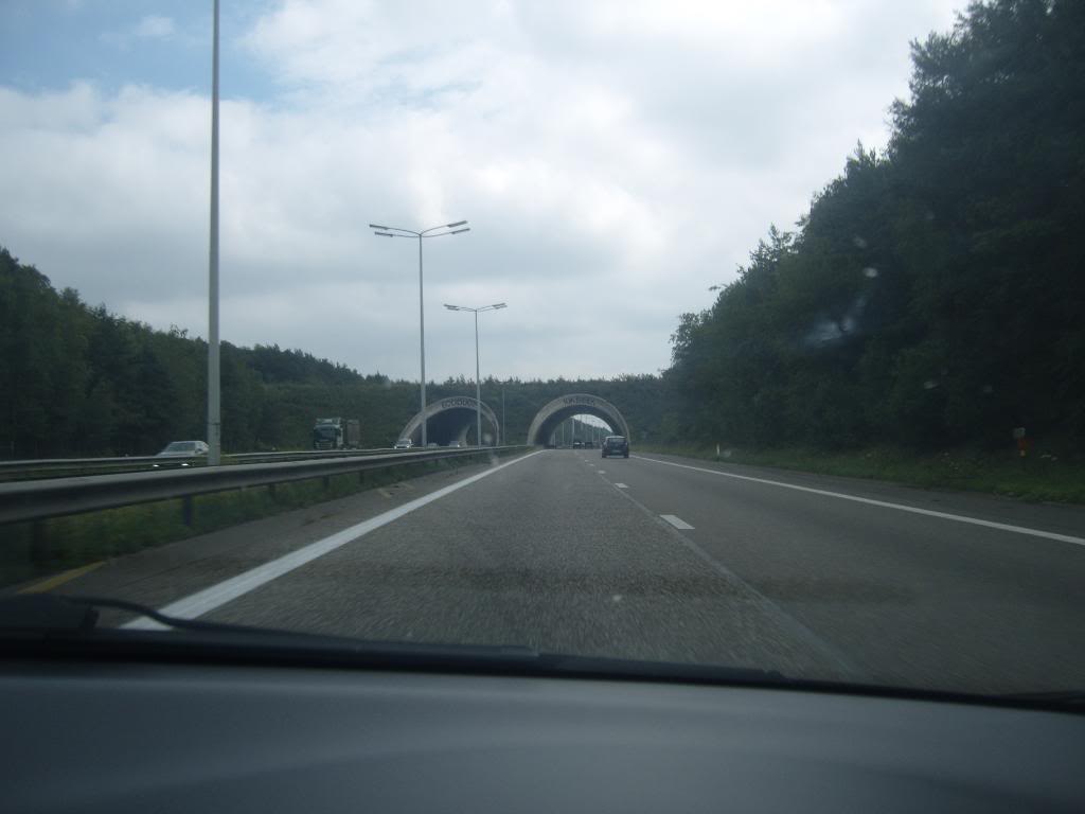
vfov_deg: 40.7
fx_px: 1097
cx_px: 542
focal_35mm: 35
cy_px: 407
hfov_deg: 52.6
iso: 80
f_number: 7.1
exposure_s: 1/250
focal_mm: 7.4
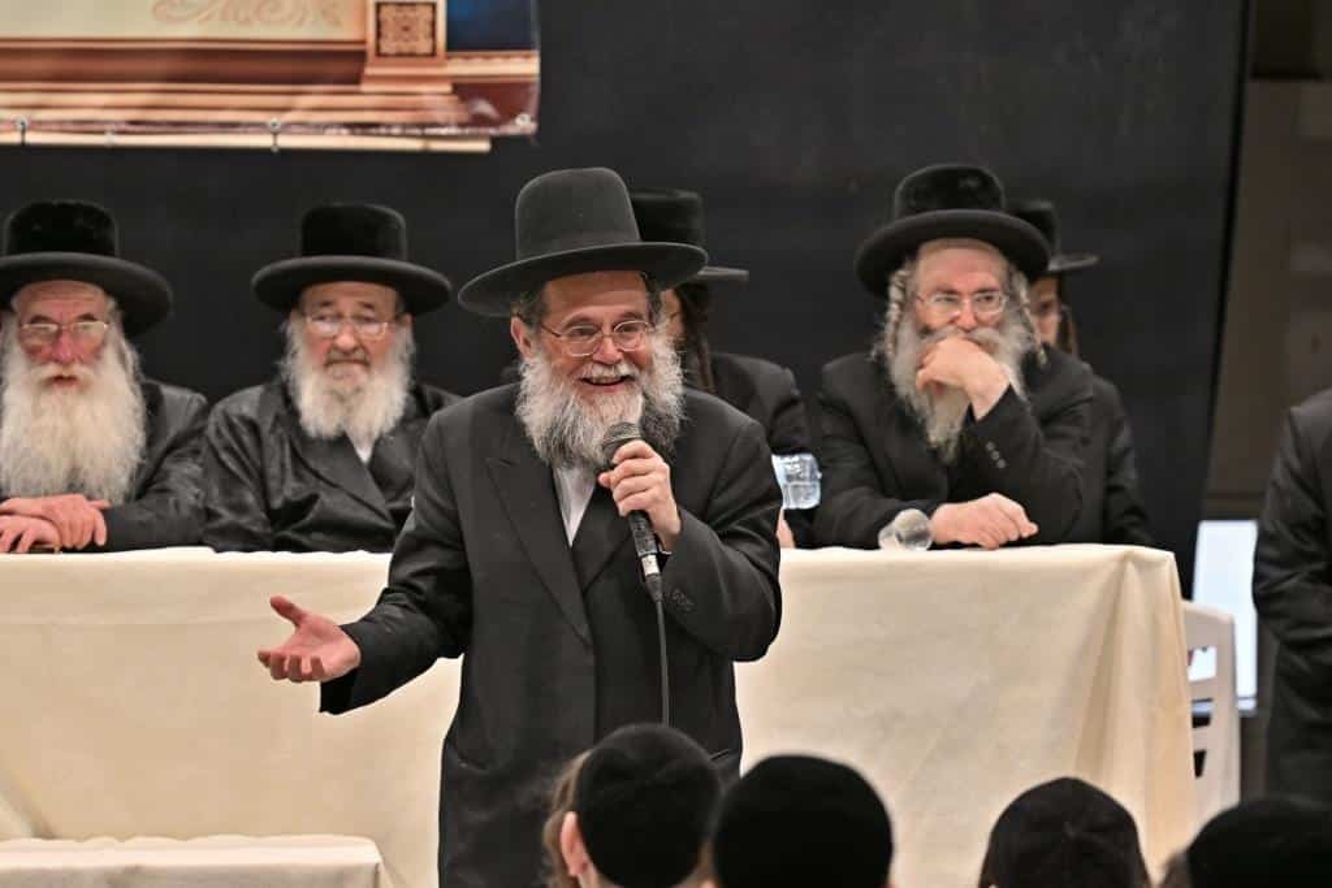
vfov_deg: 7.6
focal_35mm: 180
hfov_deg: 11.4
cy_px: 444
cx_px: 666
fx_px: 6660
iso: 640
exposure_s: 1/160
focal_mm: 120
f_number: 4
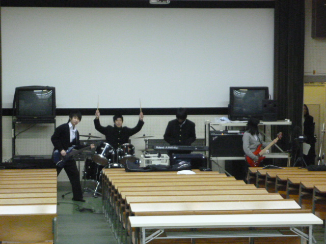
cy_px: 122
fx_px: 1130
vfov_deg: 12.3
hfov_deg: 16.4
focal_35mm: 120
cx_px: 163
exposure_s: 1/30
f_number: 5.8
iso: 1000
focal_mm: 21.3
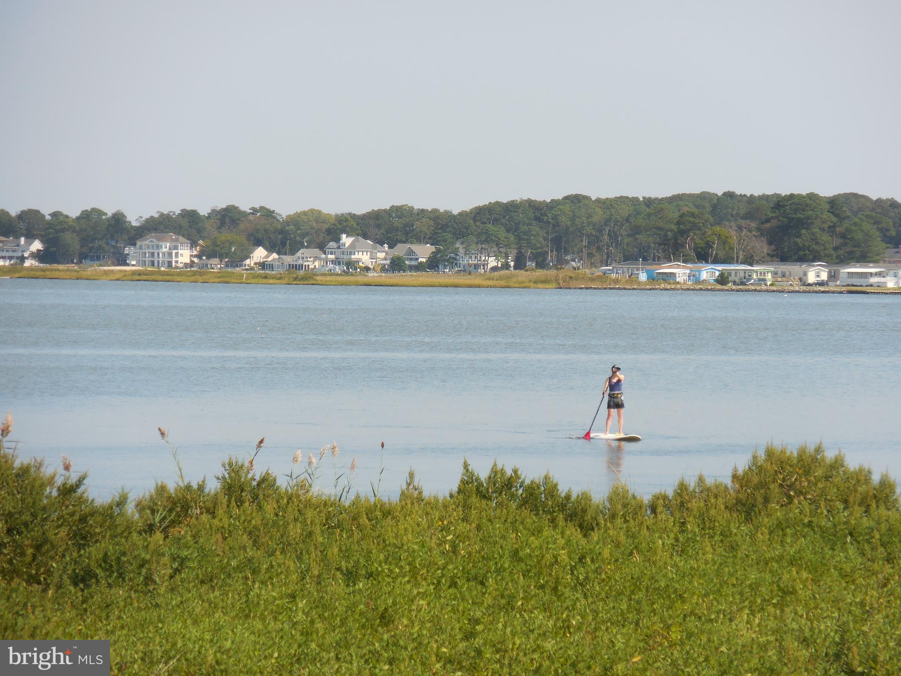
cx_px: 450
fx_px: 5804
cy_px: 338
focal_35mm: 223
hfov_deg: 8.9
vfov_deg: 6.7
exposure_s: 1/500
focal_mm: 40.2
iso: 125
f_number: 5.8
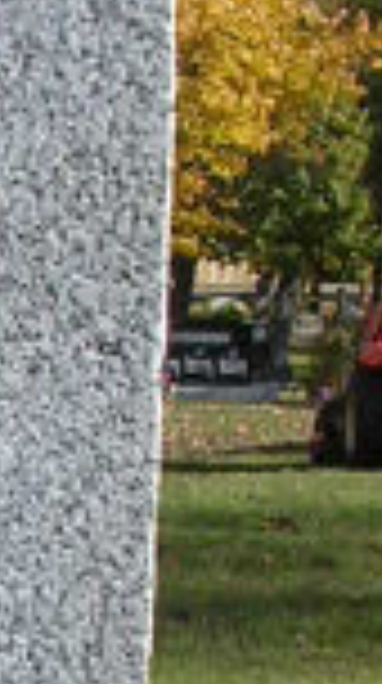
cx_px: -548
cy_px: 1048
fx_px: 3943
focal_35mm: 218
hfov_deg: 5.4
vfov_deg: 9.6
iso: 100
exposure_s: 1/256
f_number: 5.6
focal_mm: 5.8
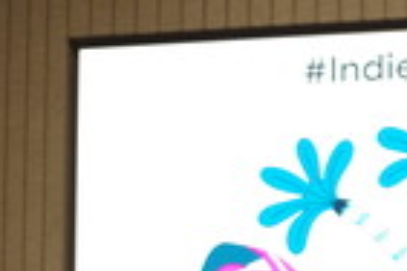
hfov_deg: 14.8
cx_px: 554
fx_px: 1481
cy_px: 417
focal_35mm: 131
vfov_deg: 10.1
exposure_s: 1/50
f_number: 4
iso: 400
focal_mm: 24.38
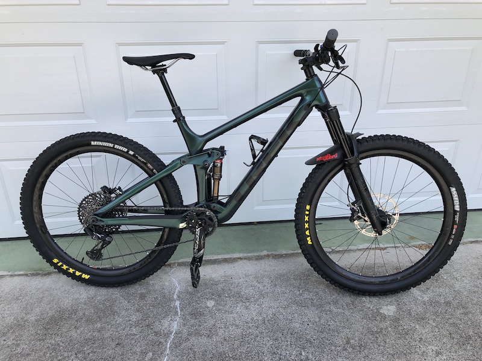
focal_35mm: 28
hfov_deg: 63.4
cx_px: 241
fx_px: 390
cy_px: 180
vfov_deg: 49.7
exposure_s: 1/600
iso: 20
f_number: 1.8
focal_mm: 4
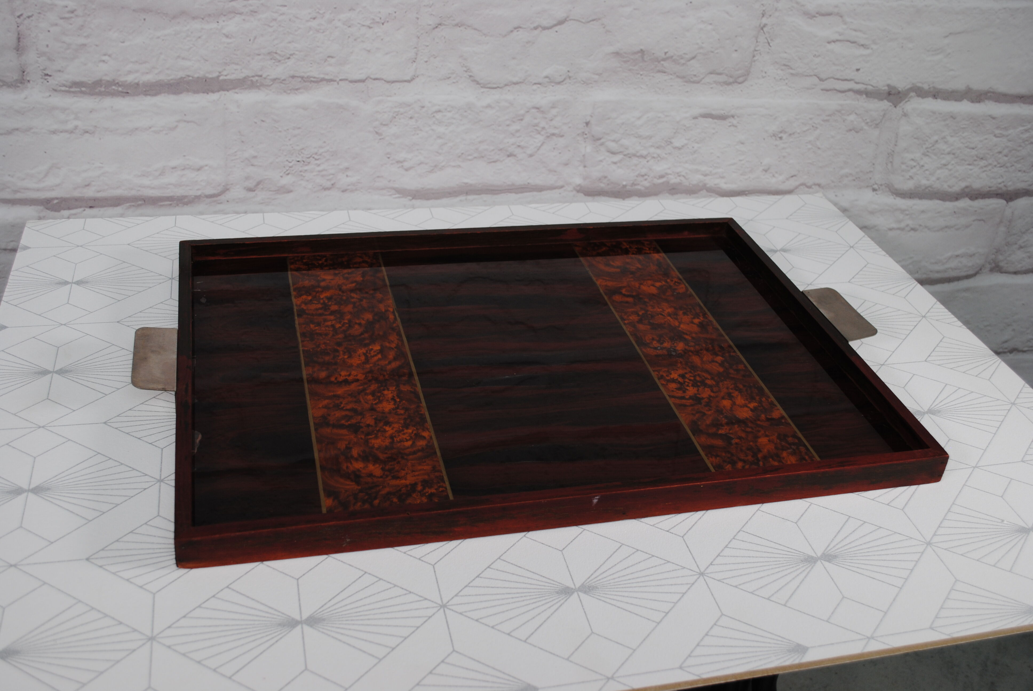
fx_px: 1034
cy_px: 346
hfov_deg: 53.1
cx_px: 516
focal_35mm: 36
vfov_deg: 37.0
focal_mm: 24
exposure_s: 1/125
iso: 160
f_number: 5.6
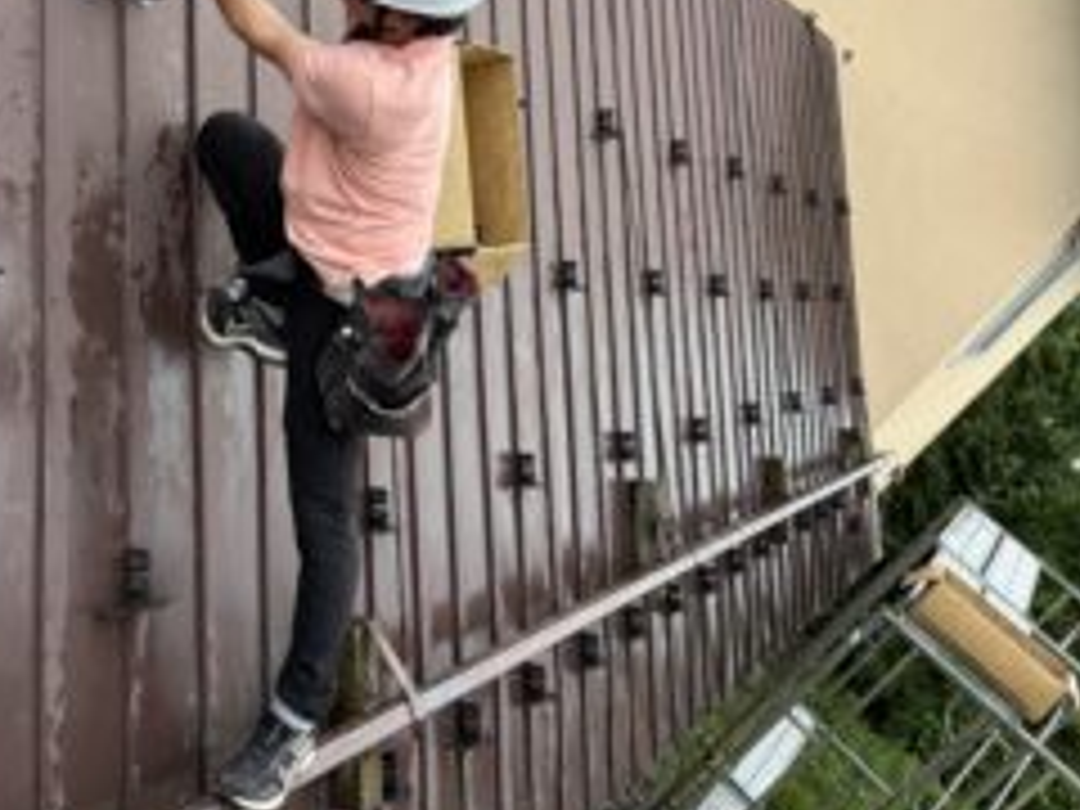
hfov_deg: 45.0
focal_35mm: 40
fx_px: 1248
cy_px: 180
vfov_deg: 35.0
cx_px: 256
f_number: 1.78
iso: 100
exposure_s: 1/1618
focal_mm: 6.76
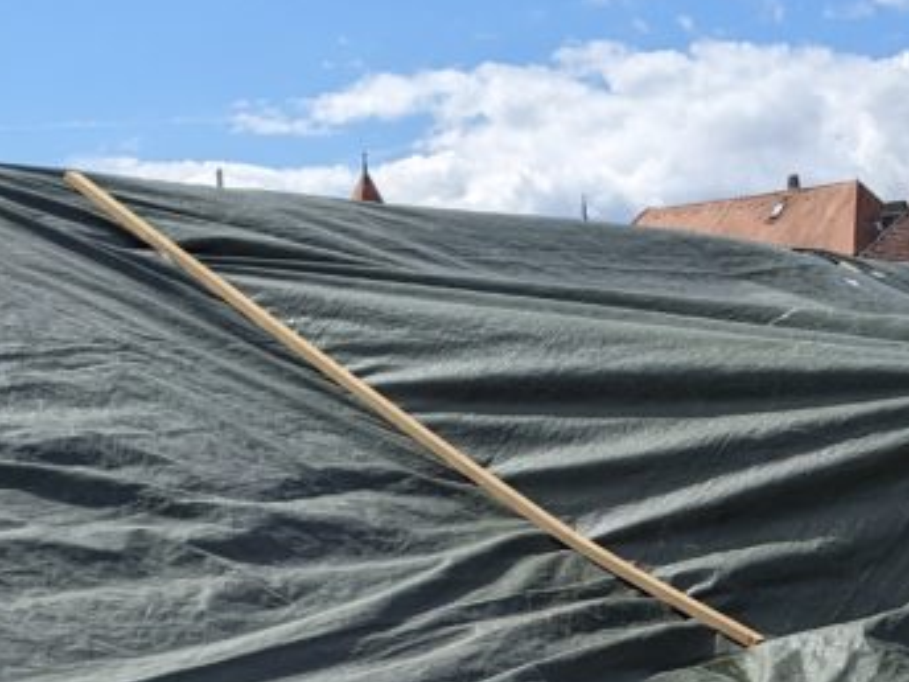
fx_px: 2022
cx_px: 713
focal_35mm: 77
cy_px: 876
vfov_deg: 17.9
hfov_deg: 25.0
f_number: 1.73
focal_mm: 4.38
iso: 73
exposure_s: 1/5848
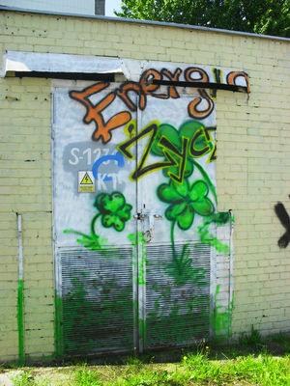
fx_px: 391
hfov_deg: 40.7
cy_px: 193
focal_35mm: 35
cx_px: 145
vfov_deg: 52.6
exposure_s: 1/90
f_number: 8.4
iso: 100
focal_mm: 6.3
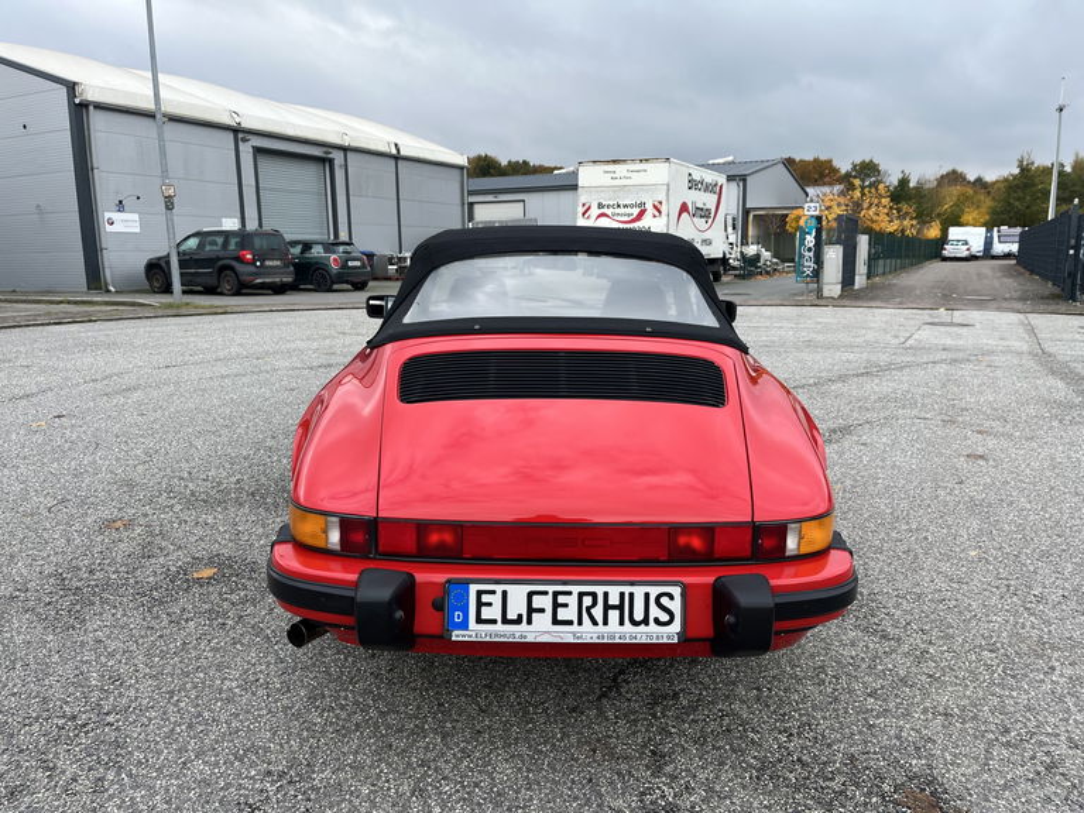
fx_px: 814
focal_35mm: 26
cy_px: 406
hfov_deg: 67.3
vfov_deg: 53.1
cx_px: 542
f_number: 1.6
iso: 50
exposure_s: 1/705
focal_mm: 5.1
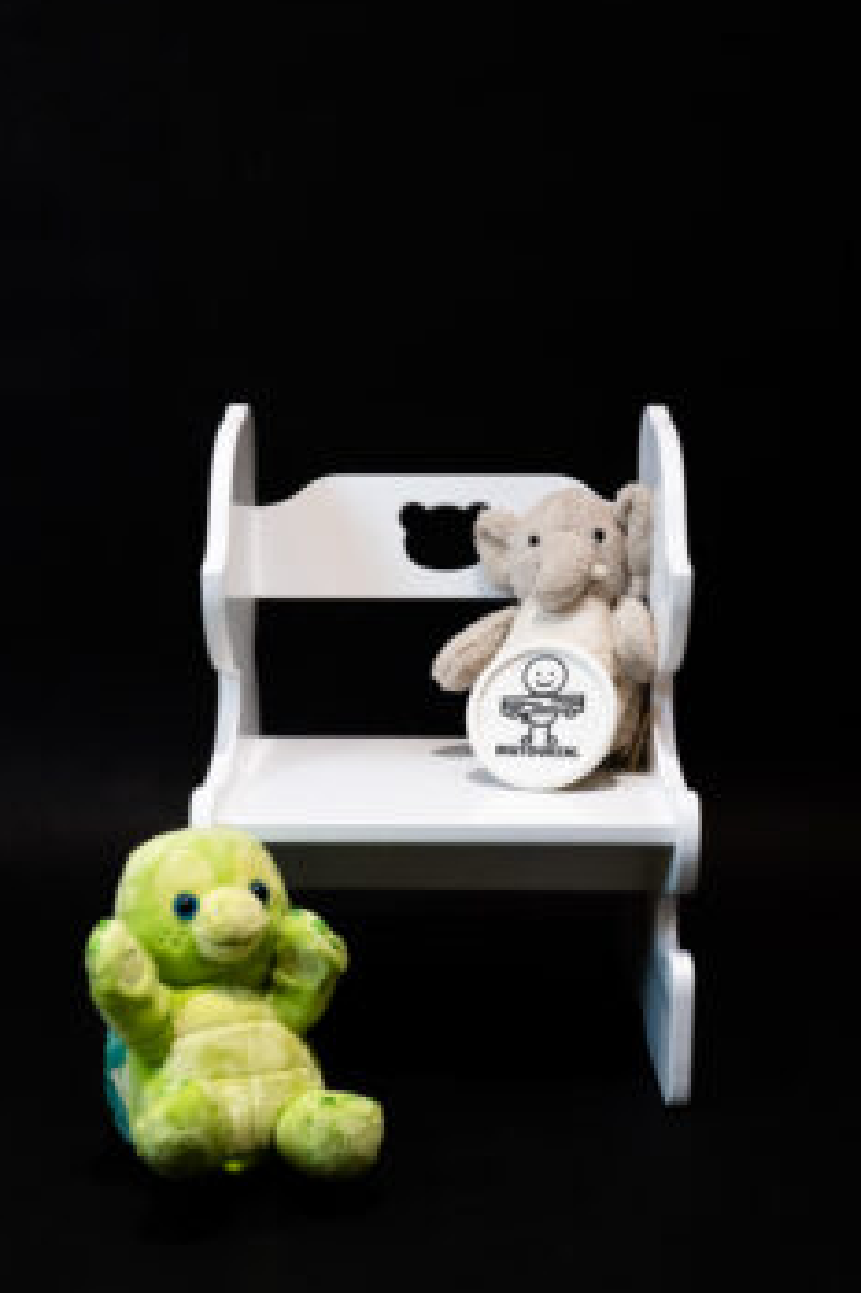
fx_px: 1616
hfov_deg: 29.8
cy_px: 805
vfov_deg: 43.3
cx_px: 418
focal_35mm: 45
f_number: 8
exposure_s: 1/100
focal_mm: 35
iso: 1600
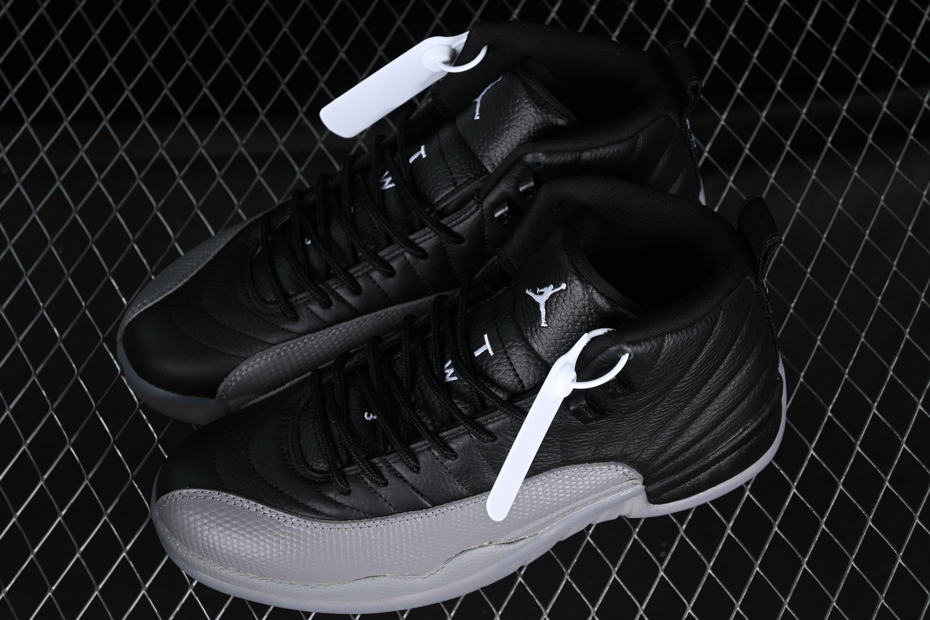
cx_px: 465
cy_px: 310
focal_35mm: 75
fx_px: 1937
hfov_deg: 27.0
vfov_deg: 18.2
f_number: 6.3
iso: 160
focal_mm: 50
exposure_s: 1/60
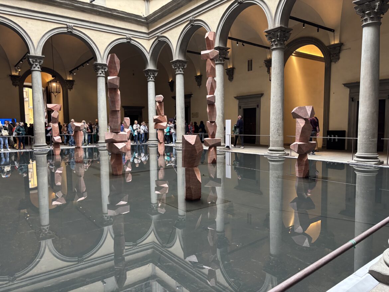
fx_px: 292
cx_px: 194
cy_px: 146
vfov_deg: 53.1
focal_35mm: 26
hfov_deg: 67.3
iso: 200
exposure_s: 1/50
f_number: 1.6
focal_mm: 5.96
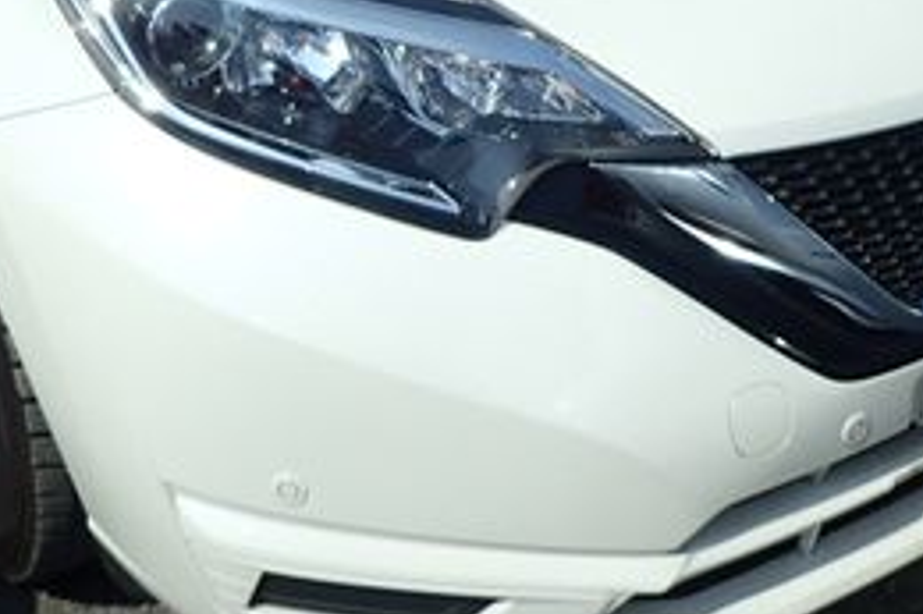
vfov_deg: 20.1
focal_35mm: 64
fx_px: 1640
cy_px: -82
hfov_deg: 31.2
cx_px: 298
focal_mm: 4.5
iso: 100
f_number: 8
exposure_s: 1/250
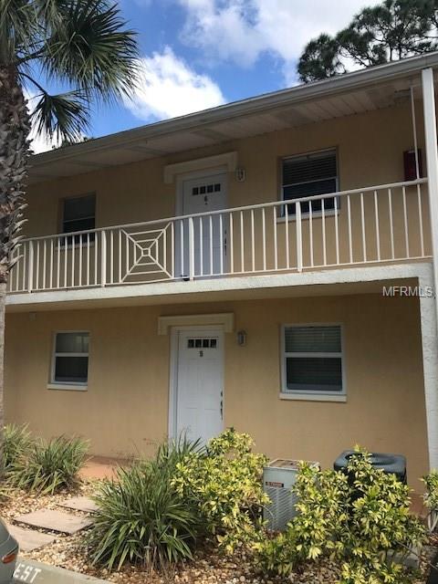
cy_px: 292
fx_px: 472
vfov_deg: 63.4
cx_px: 219
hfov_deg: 49.7
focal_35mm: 28
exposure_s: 1/1126
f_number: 1.8
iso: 20
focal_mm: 3.99
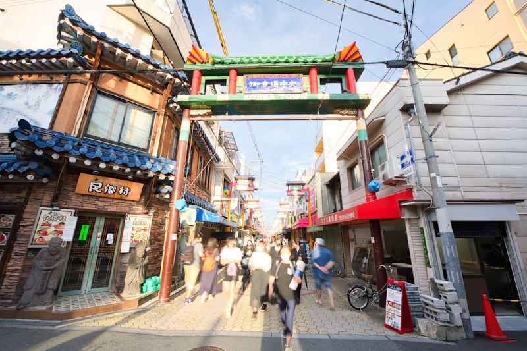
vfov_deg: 81.2
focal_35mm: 14
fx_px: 205
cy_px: 176
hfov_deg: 104.3
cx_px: 264
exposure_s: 1/5
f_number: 16
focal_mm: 14
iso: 64
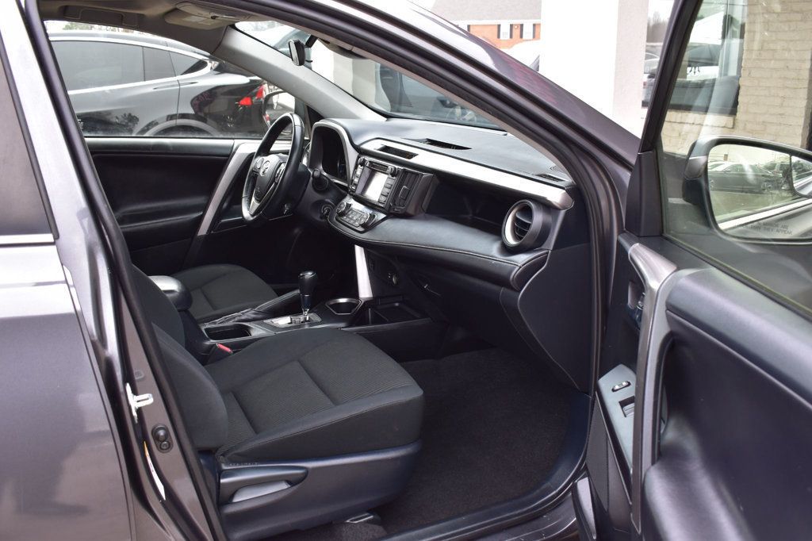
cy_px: 270
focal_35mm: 33
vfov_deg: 39.9
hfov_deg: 57.2
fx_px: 744
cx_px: 406
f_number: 7.1
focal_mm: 22
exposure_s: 1/25
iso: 400
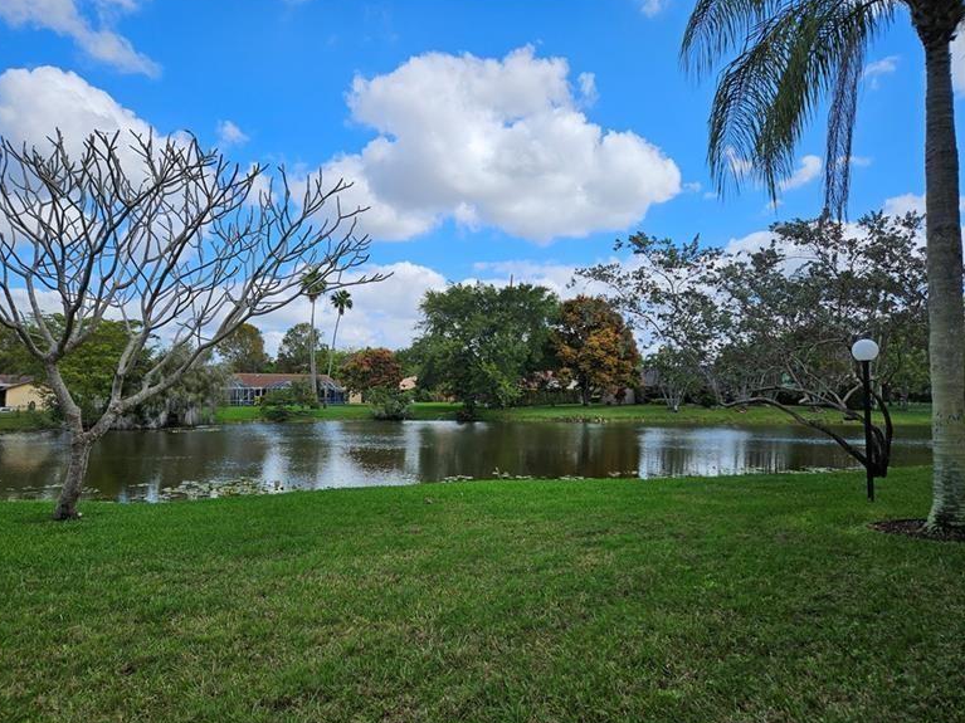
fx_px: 669
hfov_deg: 71.6
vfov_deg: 56.8
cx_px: 464
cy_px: 368
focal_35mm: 24
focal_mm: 5.4
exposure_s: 1/2005
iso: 25
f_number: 1.8
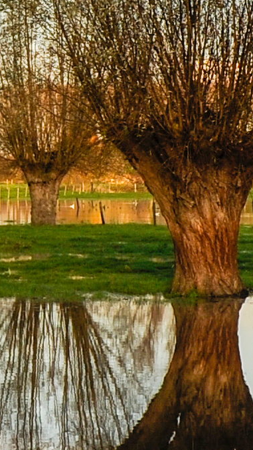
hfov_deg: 5.8
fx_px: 2432
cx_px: -333
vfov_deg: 10.5
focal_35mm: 204
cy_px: 2
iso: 200
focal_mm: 31
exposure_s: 1/500
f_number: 8
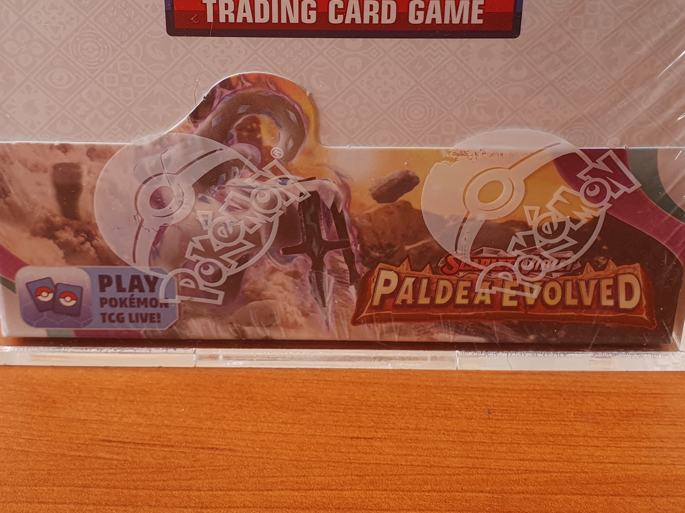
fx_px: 1029
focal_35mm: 52
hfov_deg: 36.8
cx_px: 316
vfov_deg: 27.2
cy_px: 66
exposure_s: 1/100
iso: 50
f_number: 2.4
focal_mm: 4.32
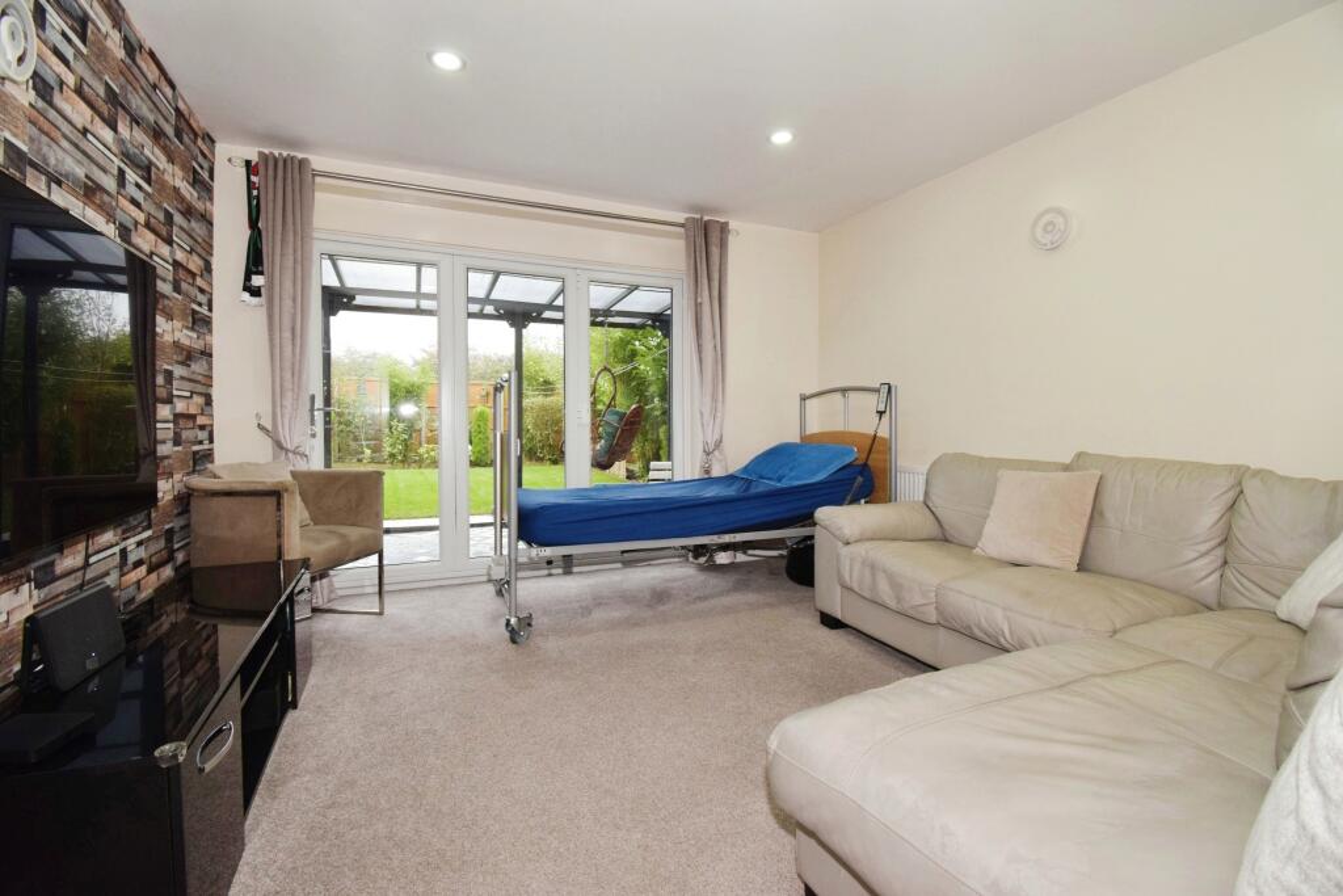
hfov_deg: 100.4
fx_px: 560
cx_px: 672
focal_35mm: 15
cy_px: 448
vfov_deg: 77.3
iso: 1000
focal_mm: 10
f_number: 5.6
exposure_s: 1/60
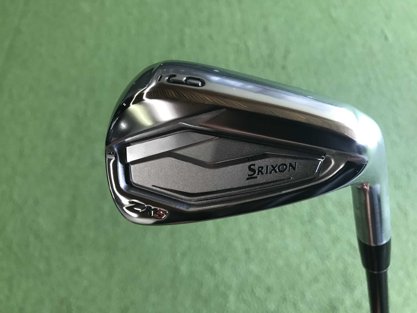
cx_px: 208
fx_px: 337
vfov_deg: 49.7
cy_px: 156
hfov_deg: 63.4
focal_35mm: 28
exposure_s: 1/25
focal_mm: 3.99
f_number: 1.8
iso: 32
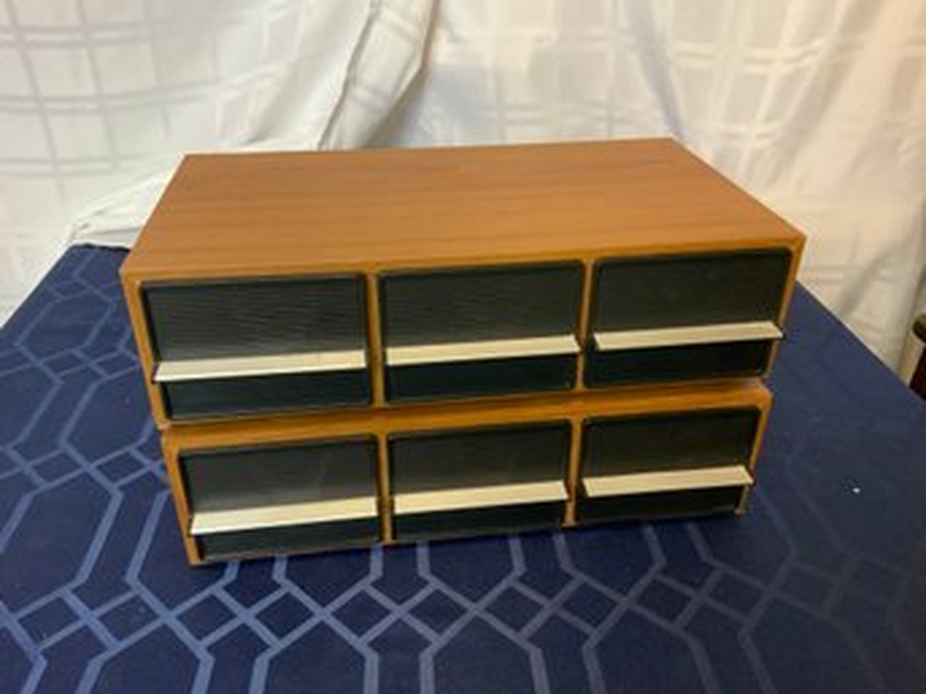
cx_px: 463
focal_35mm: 29
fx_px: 775
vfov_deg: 48.2
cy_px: 347
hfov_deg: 61.7
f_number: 1.8
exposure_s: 1/40
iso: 250
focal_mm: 3
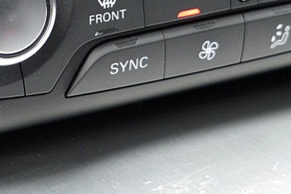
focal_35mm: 140
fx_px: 1131
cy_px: -160
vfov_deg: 9.3
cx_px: 96
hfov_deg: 14.6
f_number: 4
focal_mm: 24
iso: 800
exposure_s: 1/30
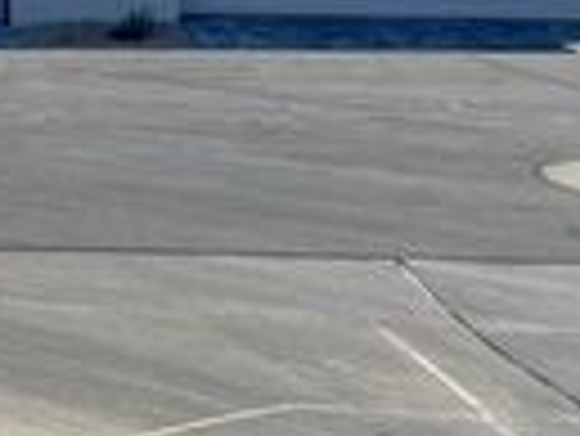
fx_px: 1694
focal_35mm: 101
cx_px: -234
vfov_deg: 13.2
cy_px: -353
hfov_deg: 17.8
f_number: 1.6
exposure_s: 1/2358
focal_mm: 5.1
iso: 50
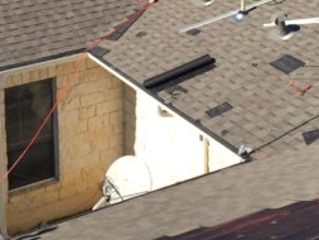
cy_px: -38
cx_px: 107
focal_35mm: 88
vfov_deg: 16.2
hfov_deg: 22.2
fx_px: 811
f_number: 2.2
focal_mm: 4.15
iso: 32
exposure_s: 1/1647
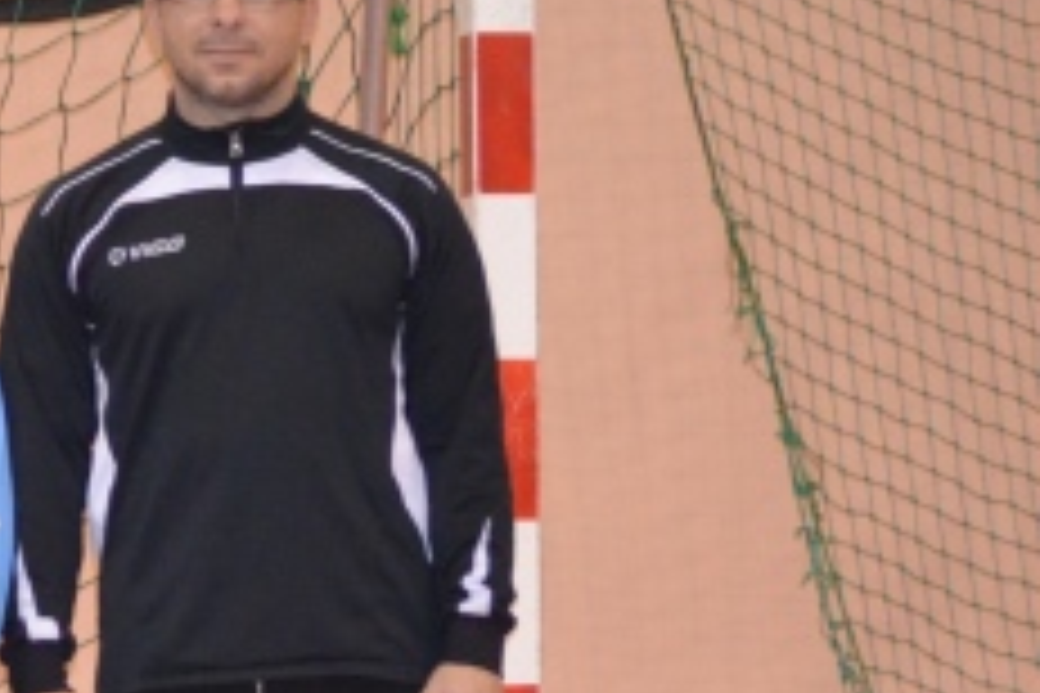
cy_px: 688
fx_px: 8254
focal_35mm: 286
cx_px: -756
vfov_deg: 4.8
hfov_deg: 7.0
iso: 2800
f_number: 4
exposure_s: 1/60
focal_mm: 55
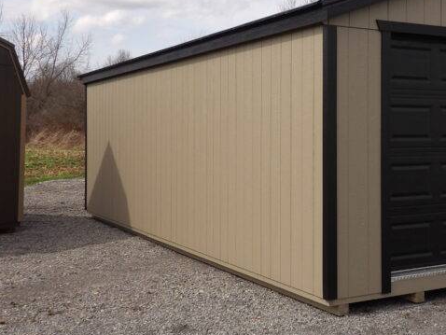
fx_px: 683
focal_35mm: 53
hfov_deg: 35.0
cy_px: 123
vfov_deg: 27.4
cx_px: 356
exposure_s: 1/593
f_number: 3.6
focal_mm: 5.9
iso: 100
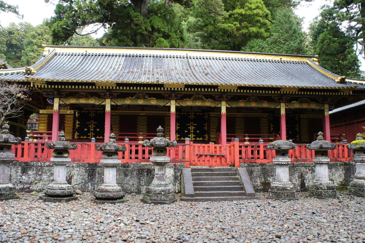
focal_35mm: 27
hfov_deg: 67.4
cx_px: 182
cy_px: 122
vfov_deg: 47.9
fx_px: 274
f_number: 8
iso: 320
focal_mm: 18
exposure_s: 1/30
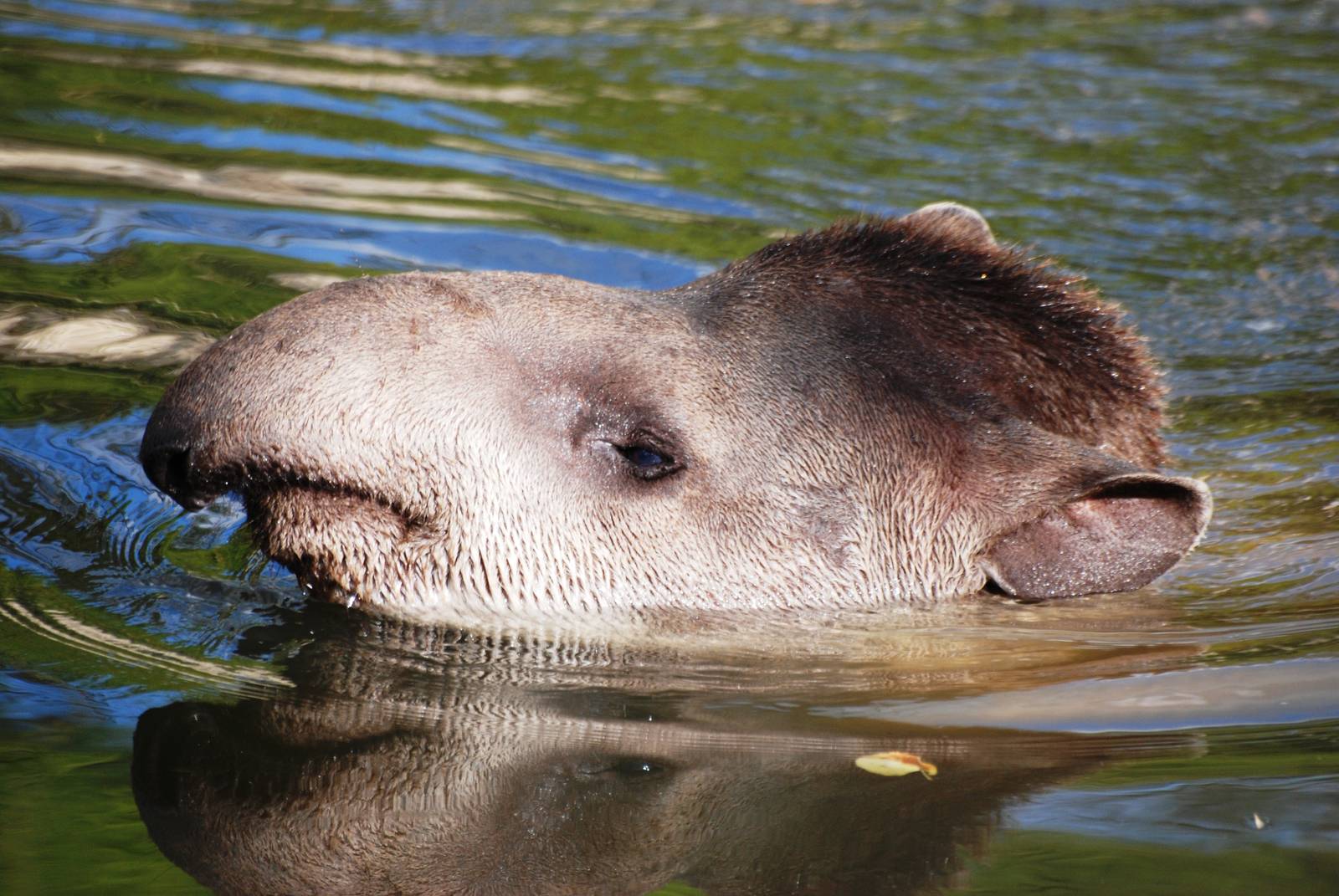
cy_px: 448
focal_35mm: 450
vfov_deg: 3.1
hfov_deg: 4.6
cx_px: 670
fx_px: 16757
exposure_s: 1/500
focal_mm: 300
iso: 320
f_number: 5.6
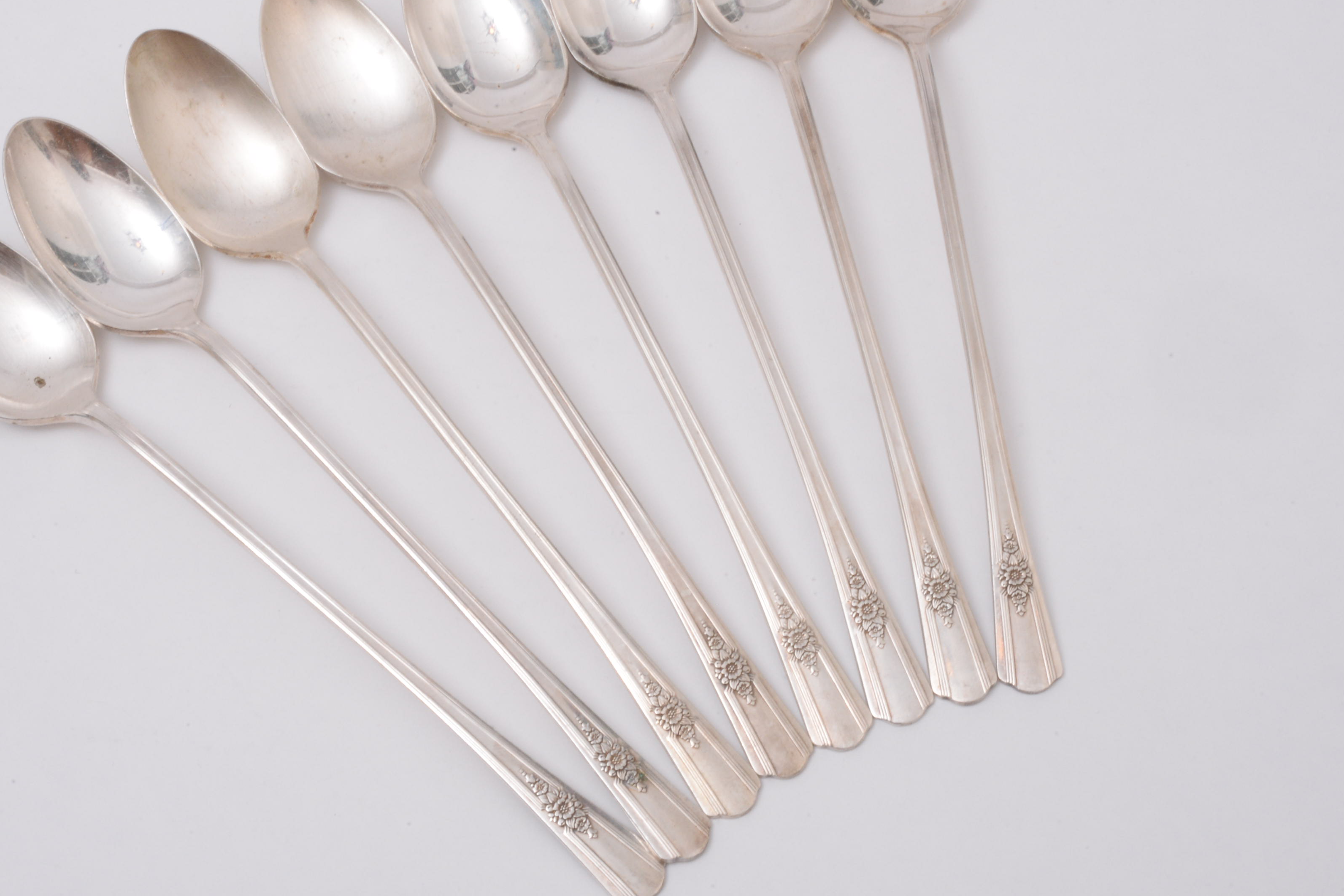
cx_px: 546
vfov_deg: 16.1
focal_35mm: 85
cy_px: 363
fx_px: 3173
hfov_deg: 23.9
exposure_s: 1/100
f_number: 32
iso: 1000
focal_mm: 60
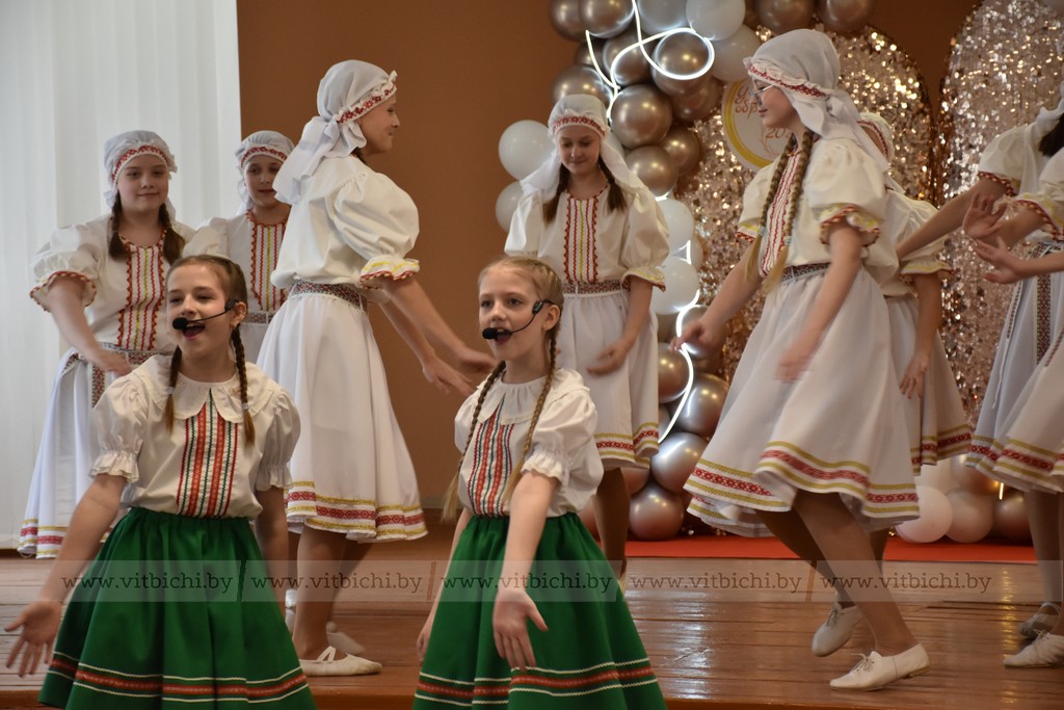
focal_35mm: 112
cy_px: 355
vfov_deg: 12.2
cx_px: 532
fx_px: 3325
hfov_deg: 18.2
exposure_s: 1/125
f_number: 5
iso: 900
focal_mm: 75
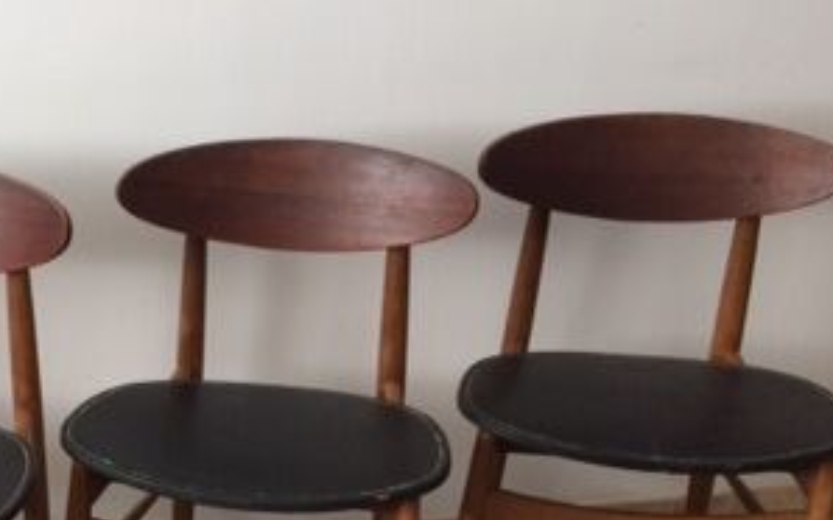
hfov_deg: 29.3
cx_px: 25
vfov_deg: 19.1
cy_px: 531
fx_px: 1498
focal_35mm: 66
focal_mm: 4.15
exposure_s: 1/33
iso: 64
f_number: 2.2
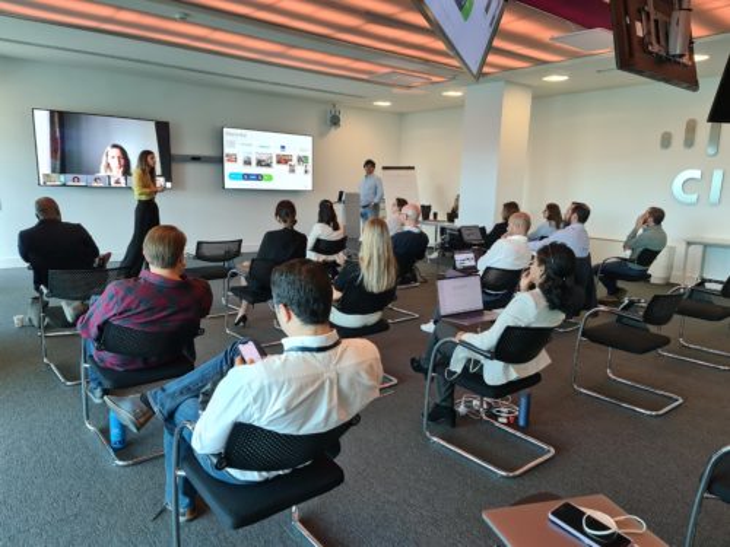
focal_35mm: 25
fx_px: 527
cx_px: 365
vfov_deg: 54.9
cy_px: 274
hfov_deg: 69.4
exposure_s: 1/100
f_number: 1.8
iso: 200
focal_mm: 7
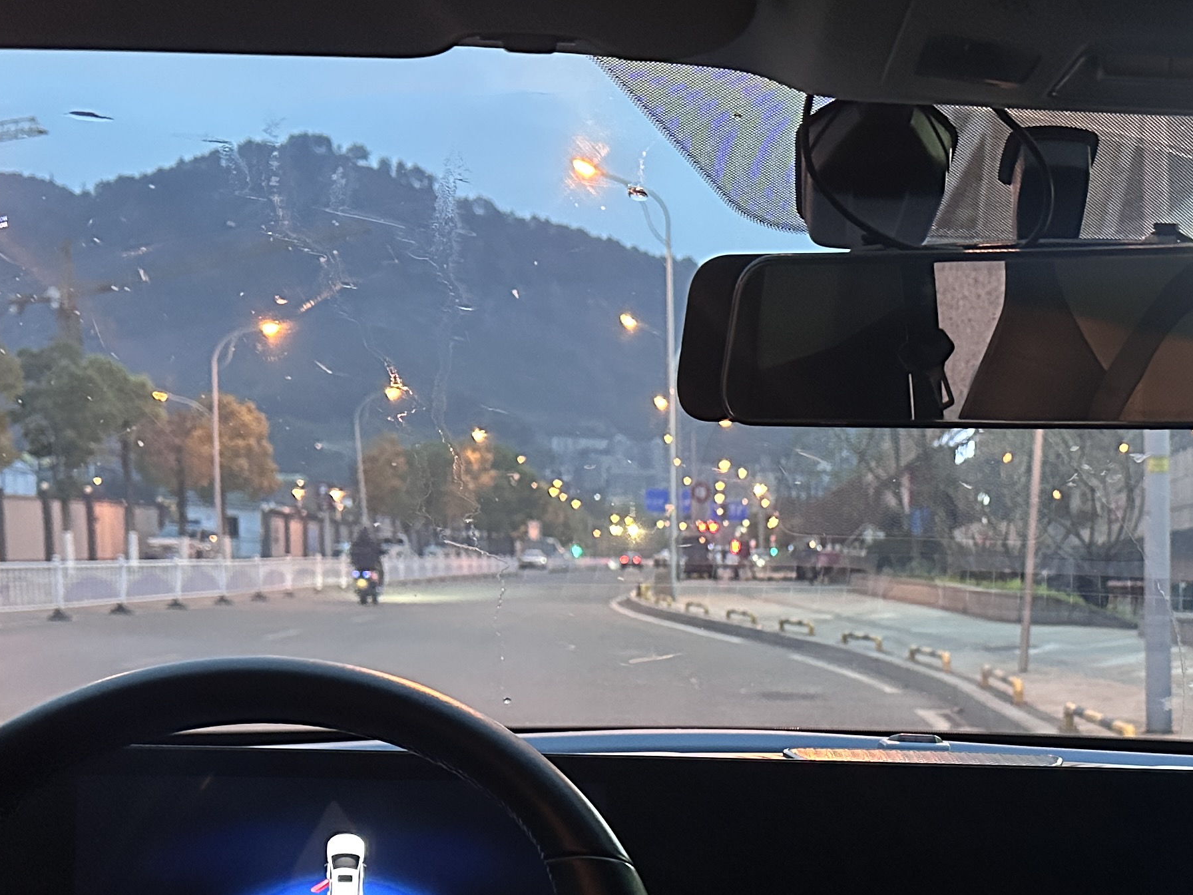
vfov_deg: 26.0
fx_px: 1861
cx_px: 889
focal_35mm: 54
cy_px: 833
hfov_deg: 34.8
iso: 1000
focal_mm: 6.86
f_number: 1.78
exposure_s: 1/33
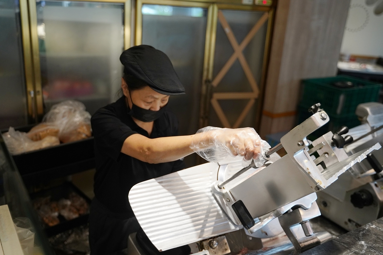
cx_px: 192
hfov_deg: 55.8
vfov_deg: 38.9
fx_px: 362
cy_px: 128
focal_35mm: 34
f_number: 2.8
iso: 1600
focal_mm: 34
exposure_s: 1/160
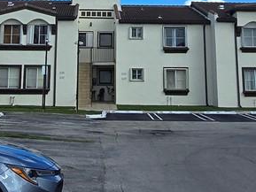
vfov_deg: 18.6
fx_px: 533
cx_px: 107
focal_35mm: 72
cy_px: -77
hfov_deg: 27.0
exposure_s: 1/3092
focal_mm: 2.2
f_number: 2.2
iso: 50
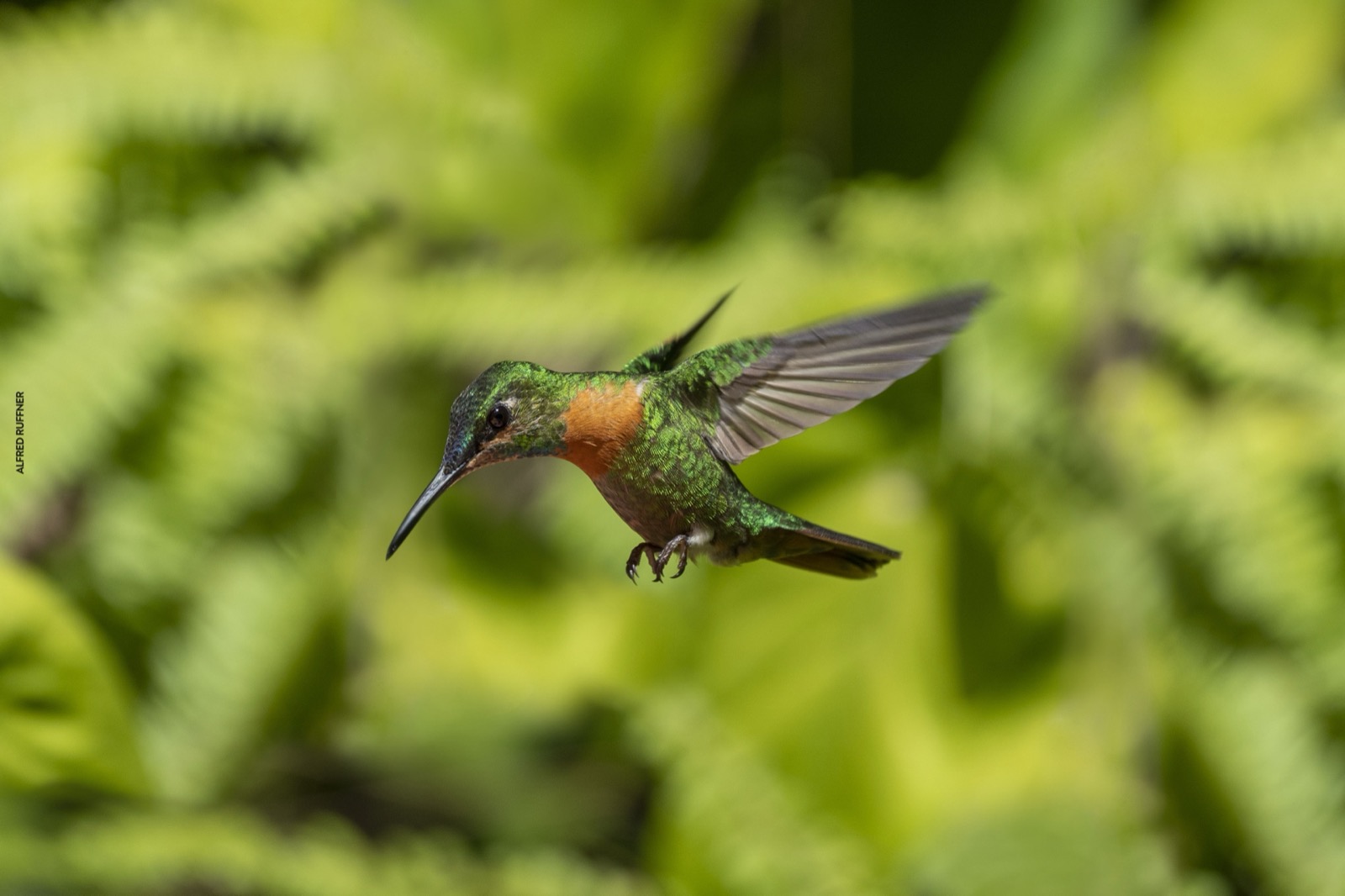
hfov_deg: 3.4
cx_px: 672
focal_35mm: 600
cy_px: 448
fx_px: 22411
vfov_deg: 2.3
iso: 500
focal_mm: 600
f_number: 8
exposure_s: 1/1000
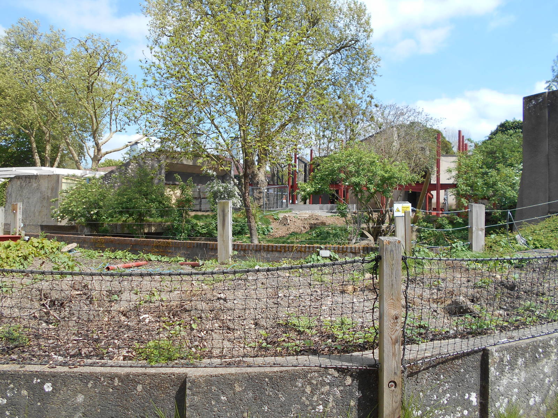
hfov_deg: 67.3
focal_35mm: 26
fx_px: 419
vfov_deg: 53.1
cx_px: 279
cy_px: 209
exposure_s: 1/640
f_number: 3.2
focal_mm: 4.6
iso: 80
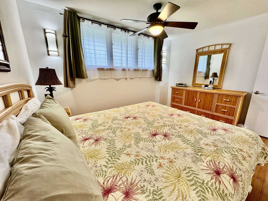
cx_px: 134
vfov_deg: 85.7
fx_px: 108
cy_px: 100
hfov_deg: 102.1
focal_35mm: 14
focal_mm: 2.22
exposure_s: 1/120
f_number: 2.2
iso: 250
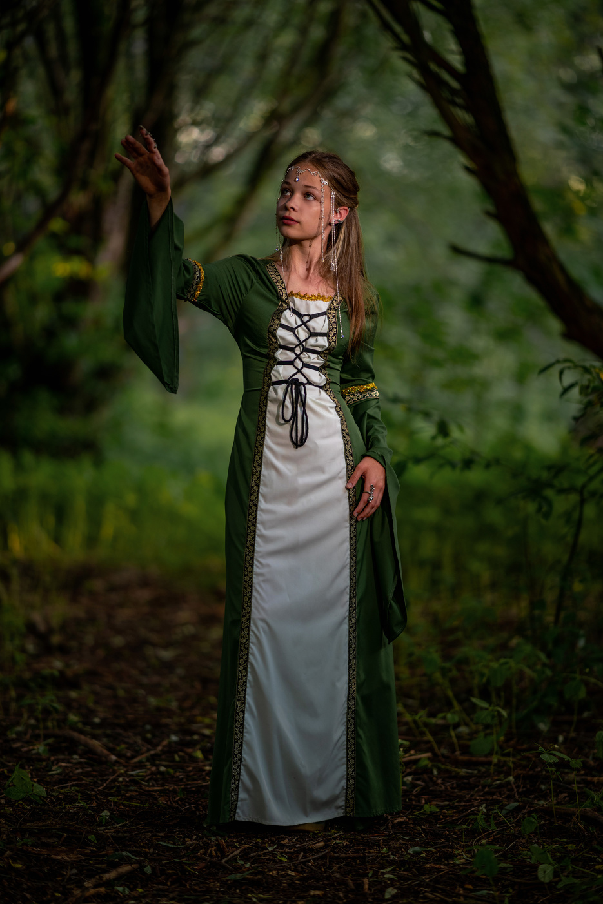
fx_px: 2635
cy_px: 452
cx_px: 302
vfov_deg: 19.4
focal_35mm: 105
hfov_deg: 13.1
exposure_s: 1/250
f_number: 1.4
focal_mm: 105
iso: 100
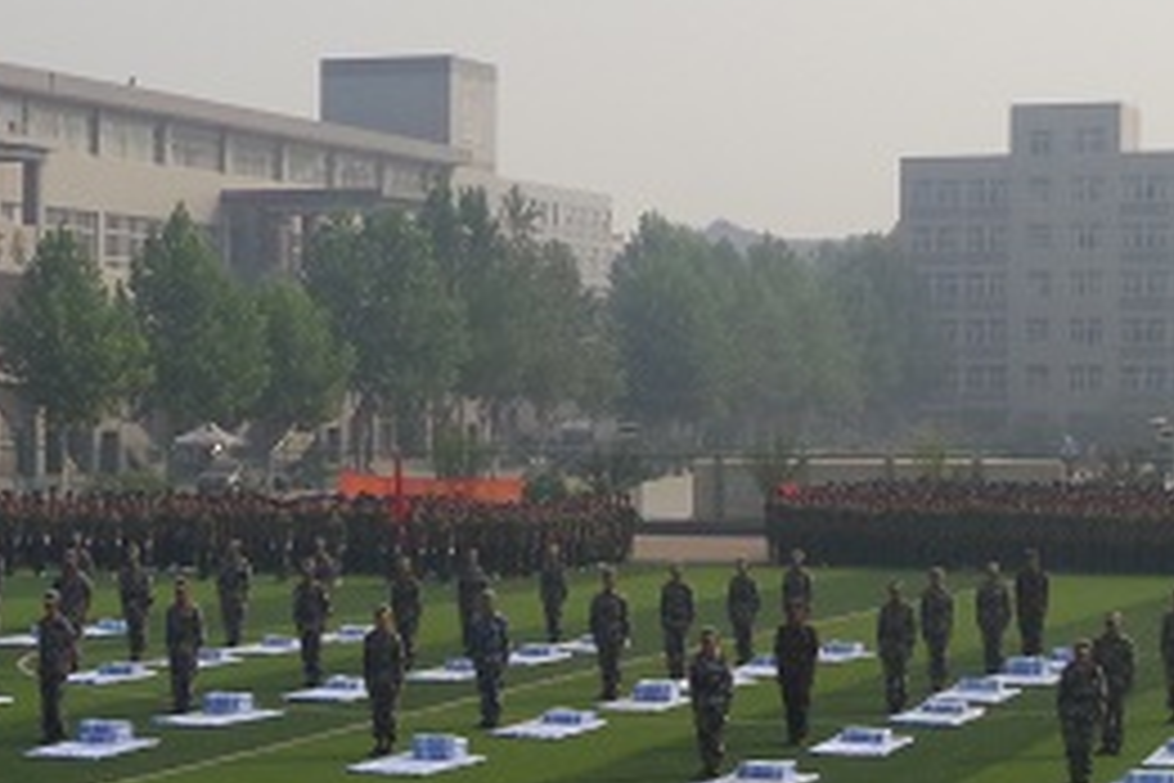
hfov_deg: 19.4
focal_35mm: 104
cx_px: 171
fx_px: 3391
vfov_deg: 13.2
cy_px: 506
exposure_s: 1/1600
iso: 1600
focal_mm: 32.5
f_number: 14
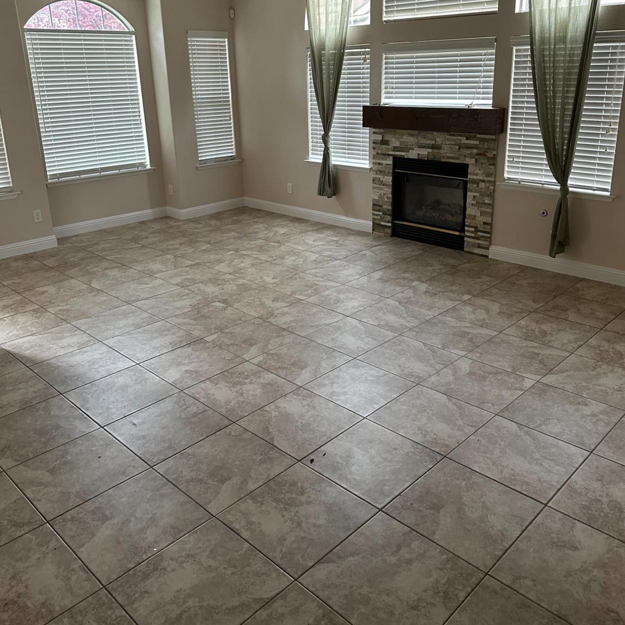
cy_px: 254
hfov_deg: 55.6
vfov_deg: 55.3
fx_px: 592
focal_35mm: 29
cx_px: 317
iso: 250
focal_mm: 6.86
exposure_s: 1/68
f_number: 1.78
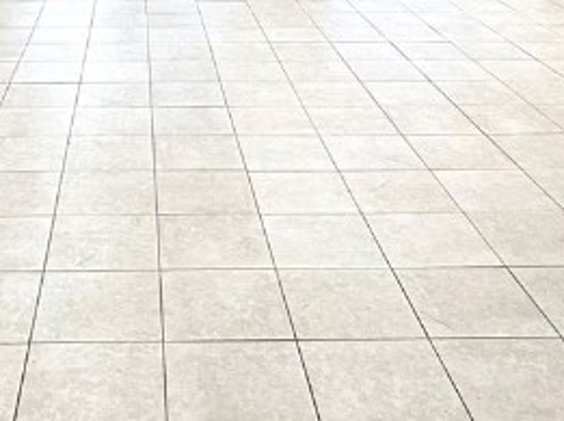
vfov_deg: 24.1
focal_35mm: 55
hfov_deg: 34.4
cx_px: 153
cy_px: -86
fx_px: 895
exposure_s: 1/170
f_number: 2.2
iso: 64
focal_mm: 2.22
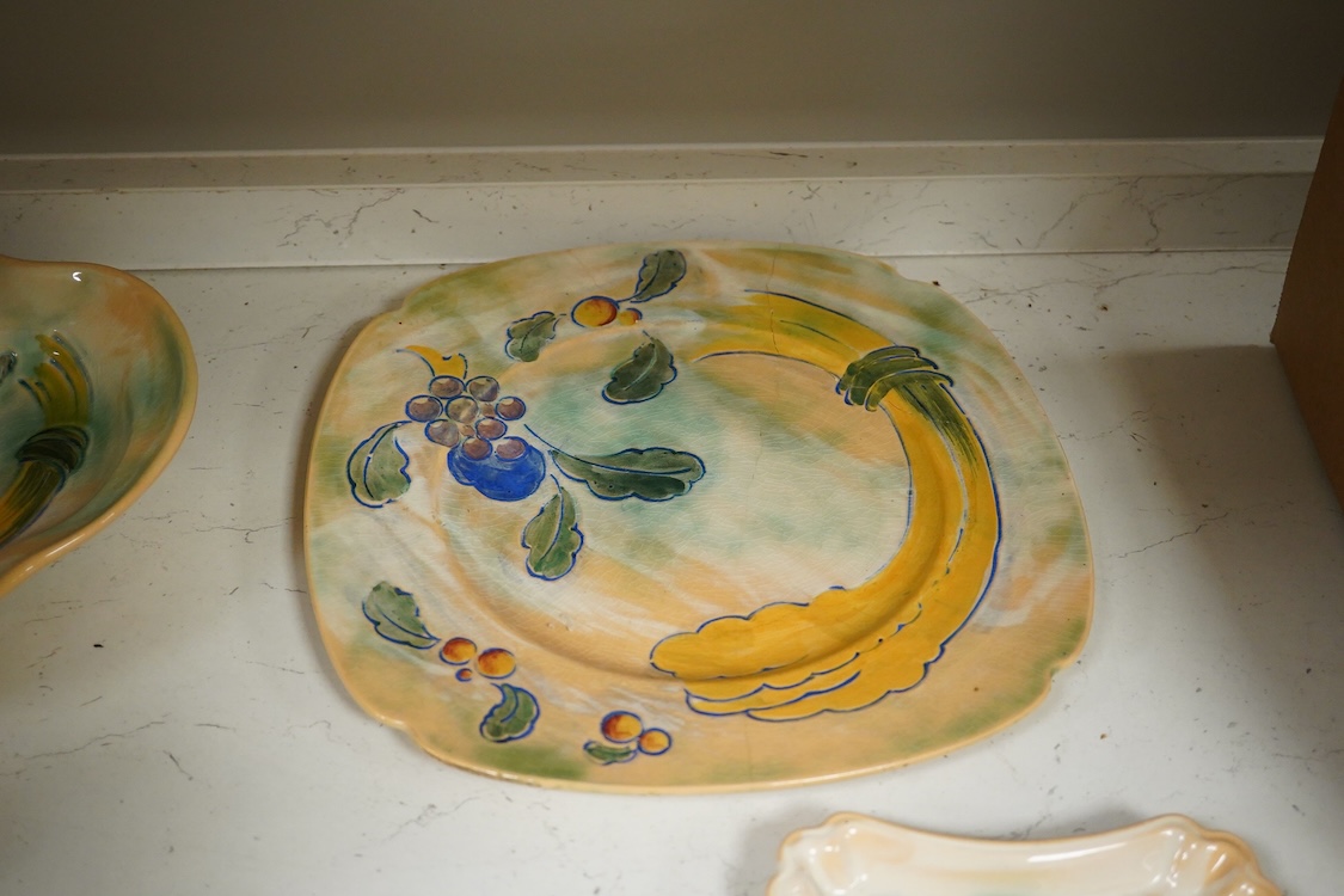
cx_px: 672
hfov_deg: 43.6
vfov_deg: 29.9
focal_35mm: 45
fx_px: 1680
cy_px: 448
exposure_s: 1/160
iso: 2500
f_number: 5.6
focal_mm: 30
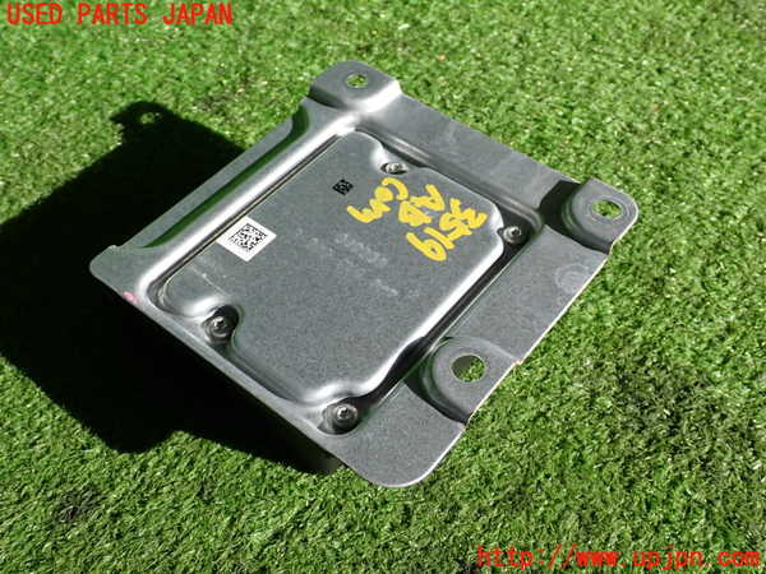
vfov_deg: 37.7
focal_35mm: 38
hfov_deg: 49.0
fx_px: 841
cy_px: 287
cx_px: 383
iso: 100
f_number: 3.5
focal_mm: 6.83
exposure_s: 1/500
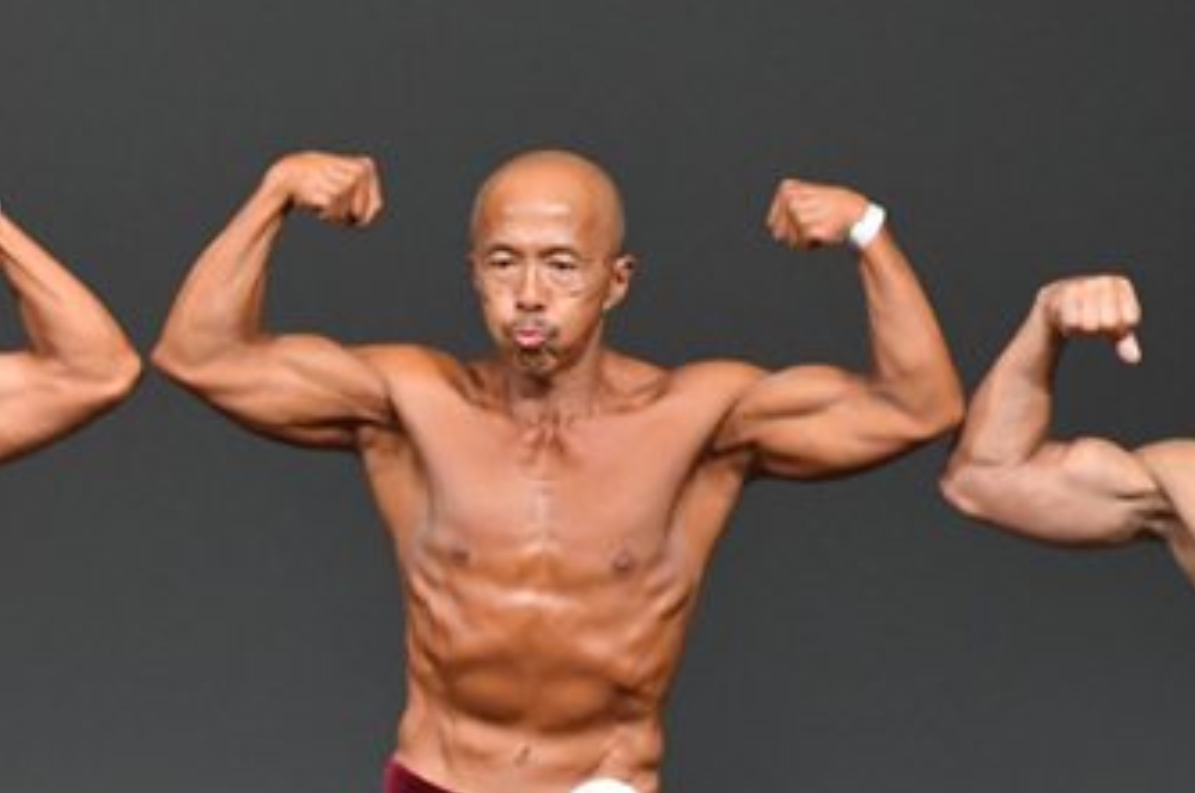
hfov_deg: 2.6
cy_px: 890
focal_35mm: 804
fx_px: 26649
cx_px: 66
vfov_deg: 1.7
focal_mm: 230
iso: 4000
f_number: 5.6
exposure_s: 1/400
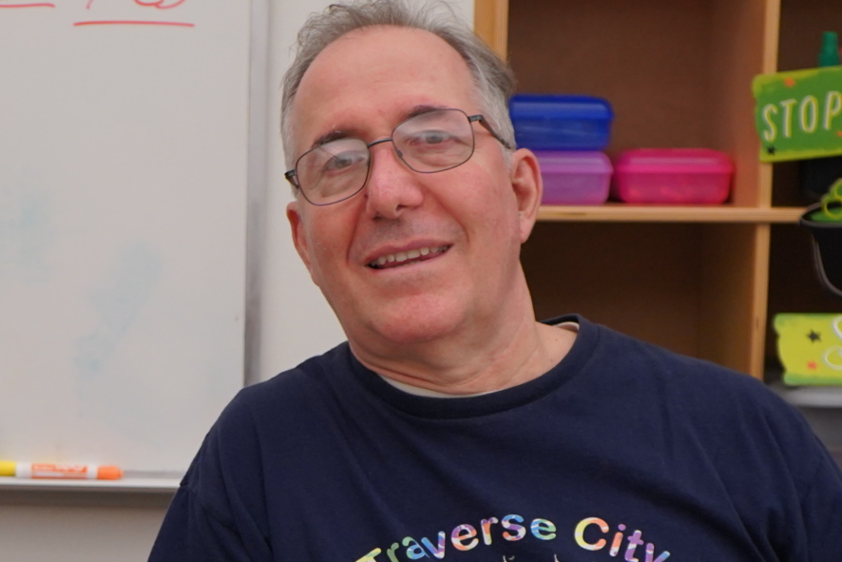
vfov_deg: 13.1
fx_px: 2433
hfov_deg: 19.3
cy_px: 480
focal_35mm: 104
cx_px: 73
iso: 1250
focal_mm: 36
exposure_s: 1/160
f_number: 4
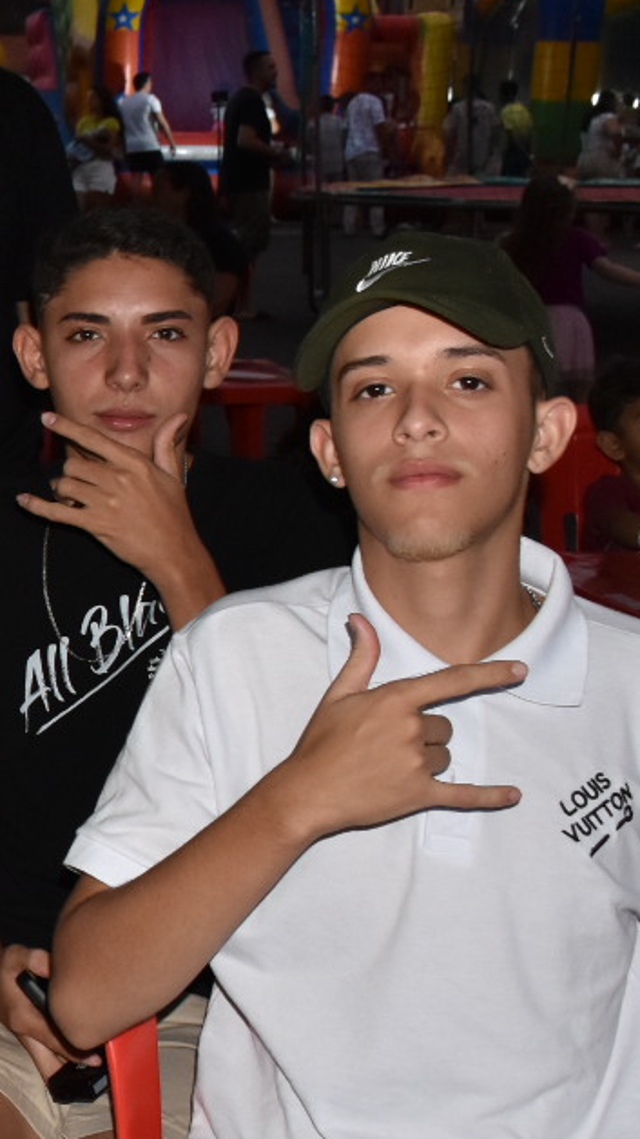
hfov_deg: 14.4
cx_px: -535
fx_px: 2204
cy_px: 667
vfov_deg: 28.9
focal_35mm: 73
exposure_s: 1/100
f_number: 6.3
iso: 800
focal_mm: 18
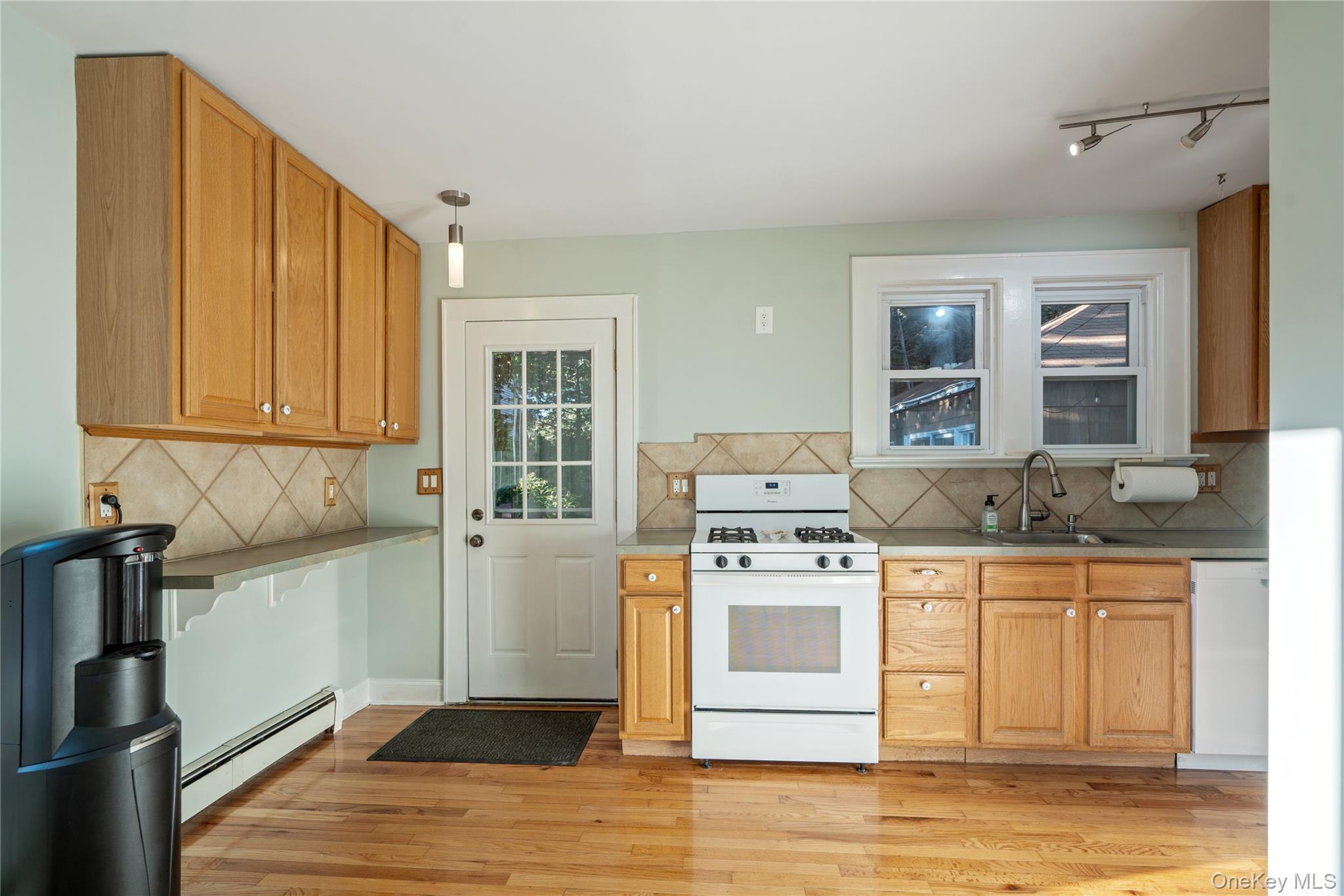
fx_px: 597
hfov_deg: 96.7
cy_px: 448
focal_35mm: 16
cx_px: 672
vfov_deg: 73.7
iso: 64
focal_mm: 16
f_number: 6.3
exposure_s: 1/10
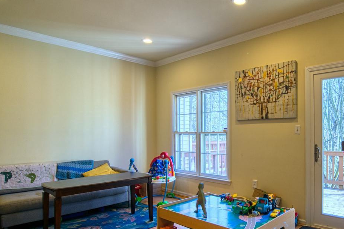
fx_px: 239
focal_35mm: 25
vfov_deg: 51.0
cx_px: 238
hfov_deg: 68.8
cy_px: 135
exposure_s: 1/160
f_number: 6.3
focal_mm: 16
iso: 250
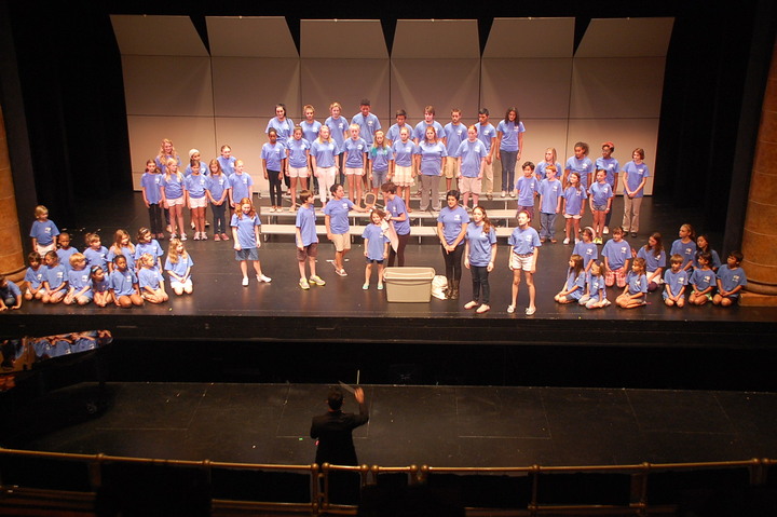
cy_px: 258
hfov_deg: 42.4
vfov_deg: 28.9
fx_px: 1003
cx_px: 388
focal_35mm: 46
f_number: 4.2
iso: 800
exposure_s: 1/25
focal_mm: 31
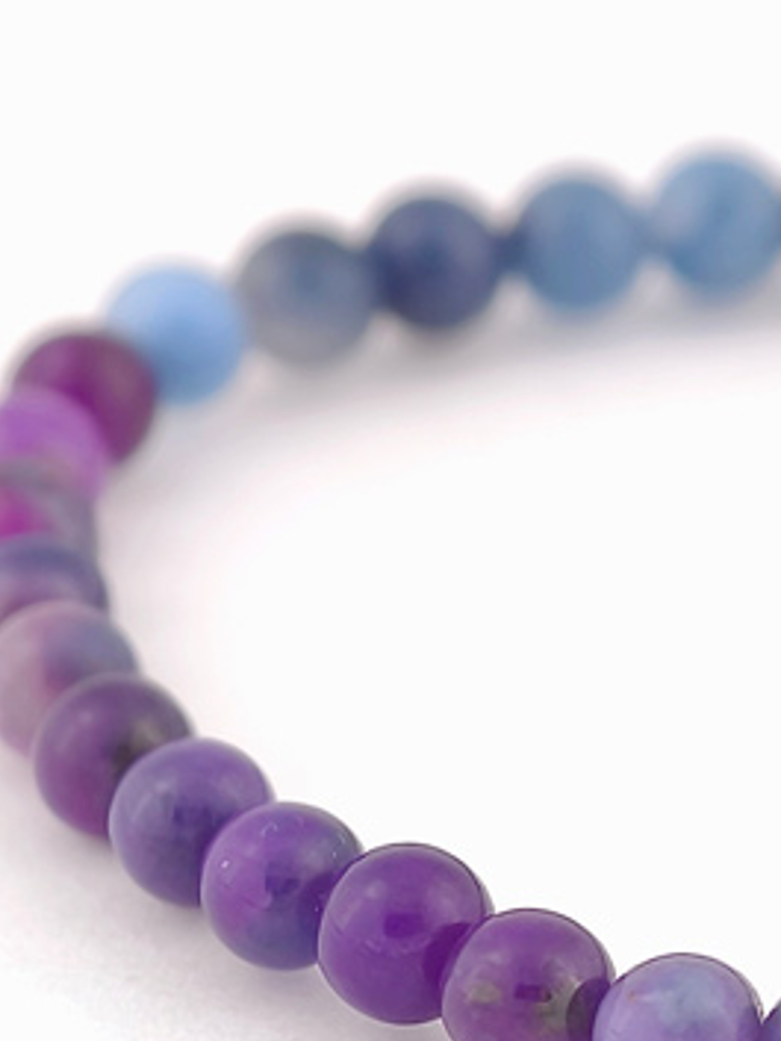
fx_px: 10432
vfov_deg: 5.7
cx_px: 925
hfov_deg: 4.3
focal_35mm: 347
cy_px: 606
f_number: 2.67
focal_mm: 22.48
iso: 125
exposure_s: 1/161
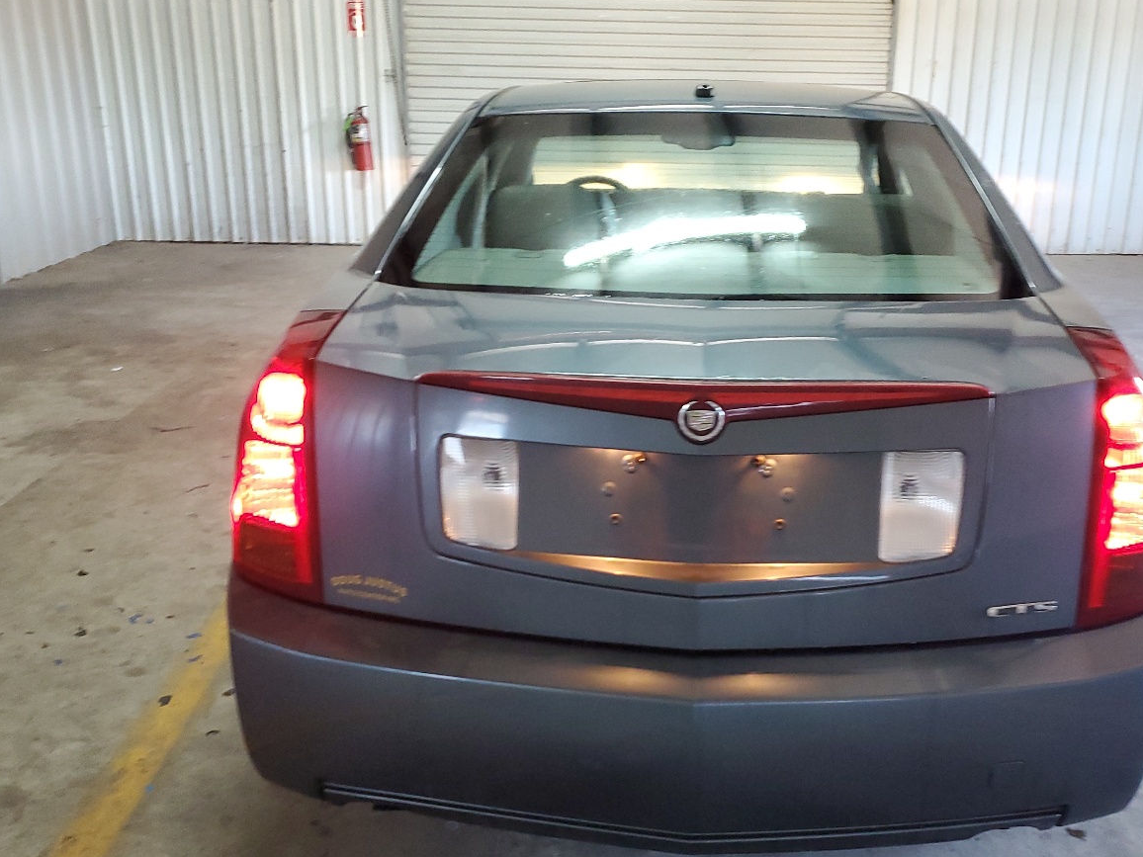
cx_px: 640
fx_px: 1189
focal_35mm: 36
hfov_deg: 51.2
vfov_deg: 39.5
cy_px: 510
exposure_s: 1/20
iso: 293
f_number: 1.5
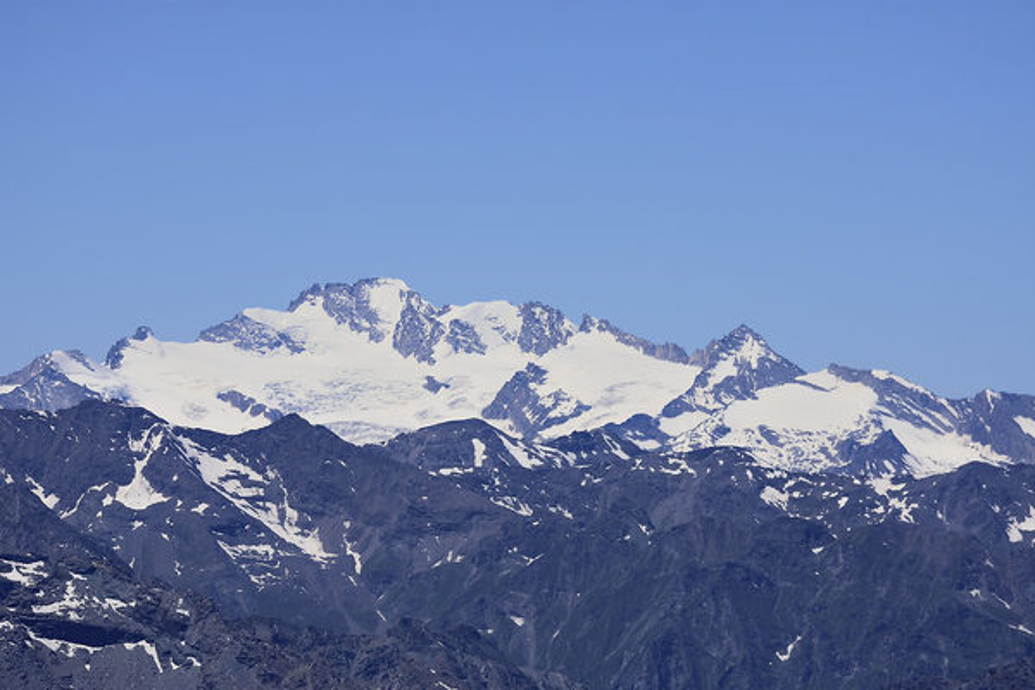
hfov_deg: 6.2
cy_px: 345
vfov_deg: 4.2
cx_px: 518
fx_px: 9487
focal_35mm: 330
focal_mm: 220
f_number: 7.1
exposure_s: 1/500
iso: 100
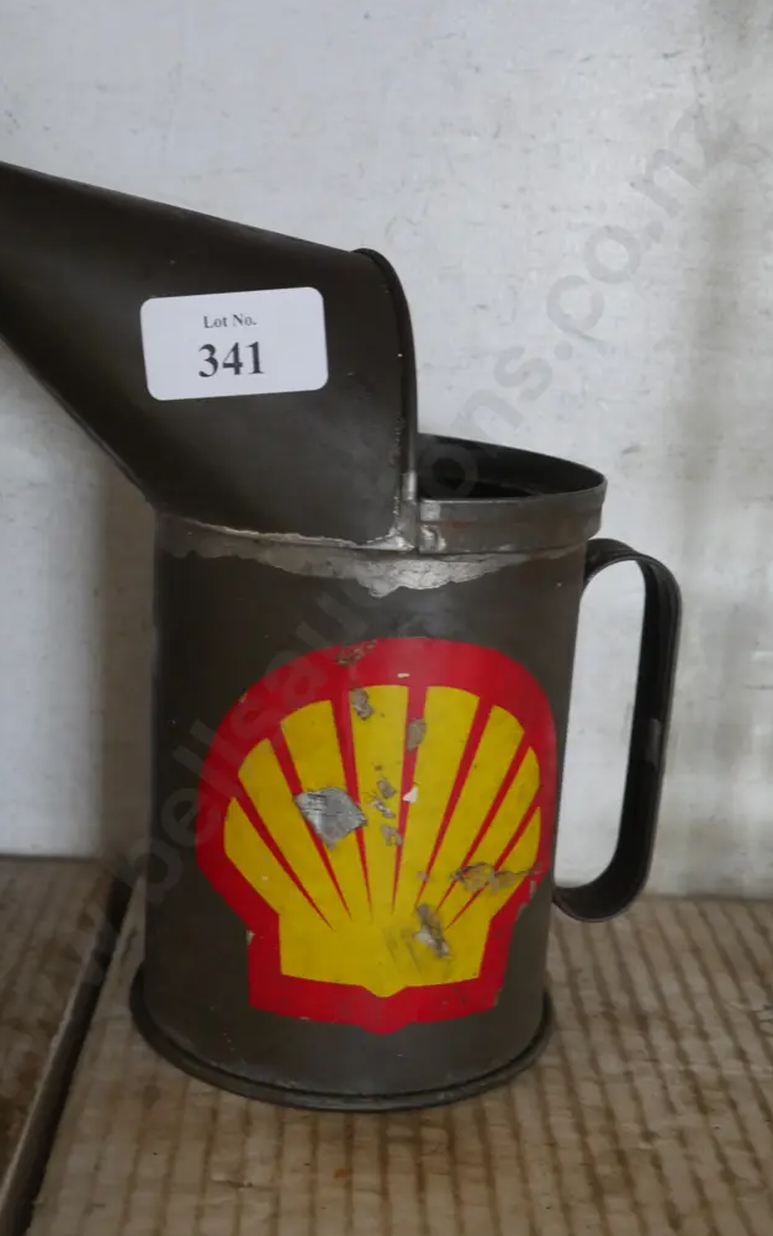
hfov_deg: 24.9
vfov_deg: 38.9
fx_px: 1751
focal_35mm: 52
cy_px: 619
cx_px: 337
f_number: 5.2
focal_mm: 24
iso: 1600
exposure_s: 1/60
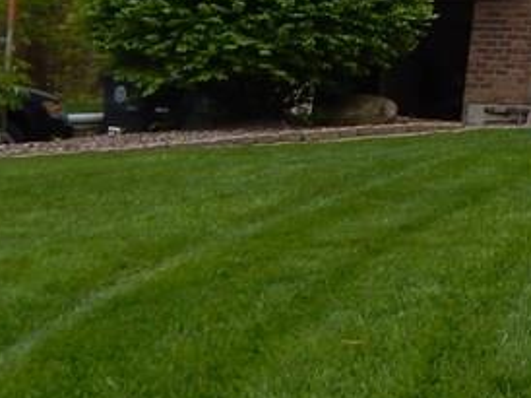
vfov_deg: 12.4
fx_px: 1778
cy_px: -105
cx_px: 961
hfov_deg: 14.8
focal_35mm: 116
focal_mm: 5.6
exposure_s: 1/640
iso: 125
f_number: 3.2
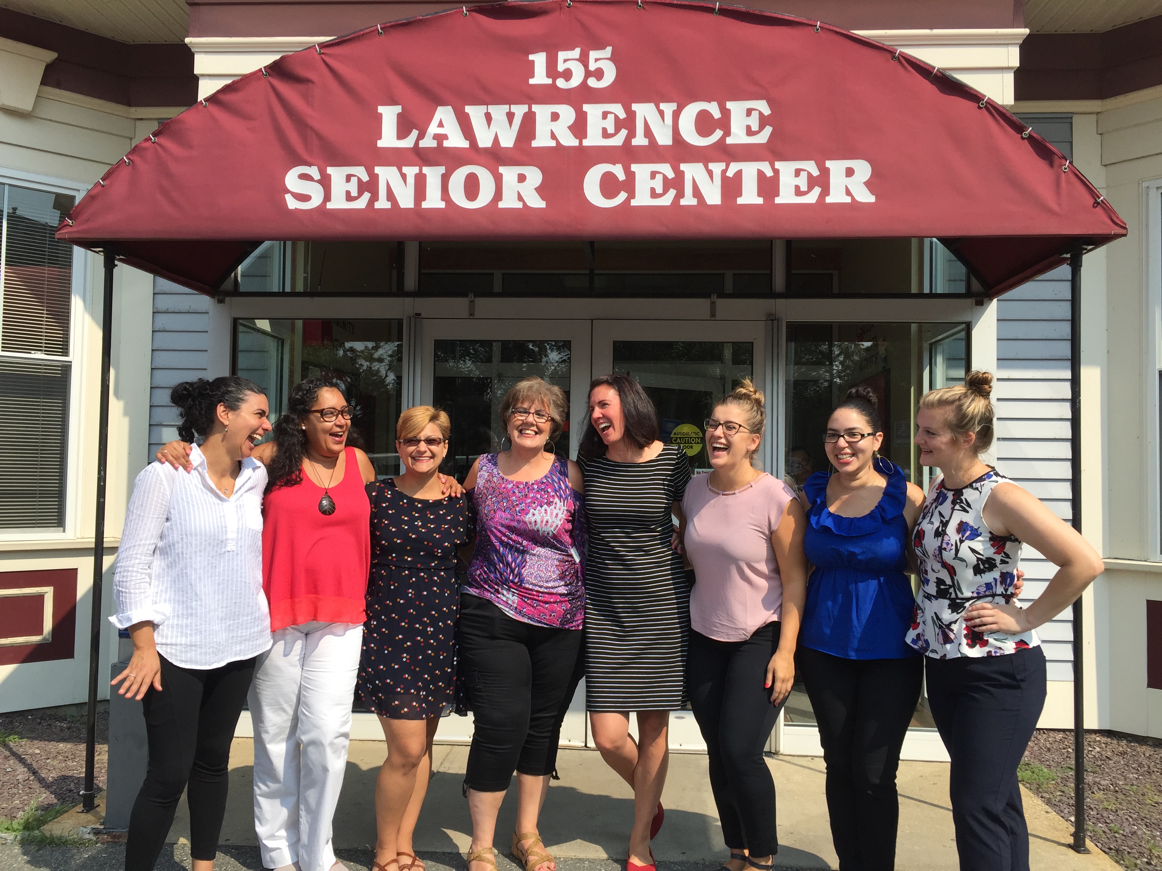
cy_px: 436
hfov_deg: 61.7
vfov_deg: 48.2
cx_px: 581
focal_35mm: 29
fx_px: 973
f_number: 2.2
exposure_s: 1/1883
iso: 32
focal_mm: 4.15
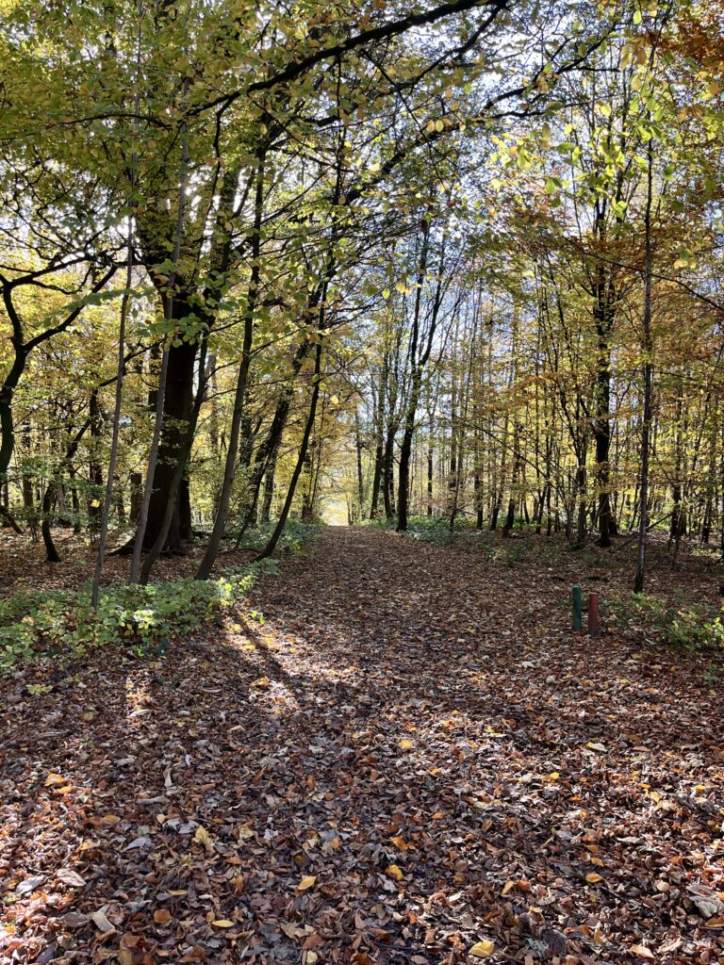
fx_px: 725
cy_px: 482
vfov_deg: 67.3
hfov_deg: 53.1
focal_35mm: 26
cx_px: 362
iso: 50
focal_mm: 5.1
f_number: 1.6
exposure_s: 1/121
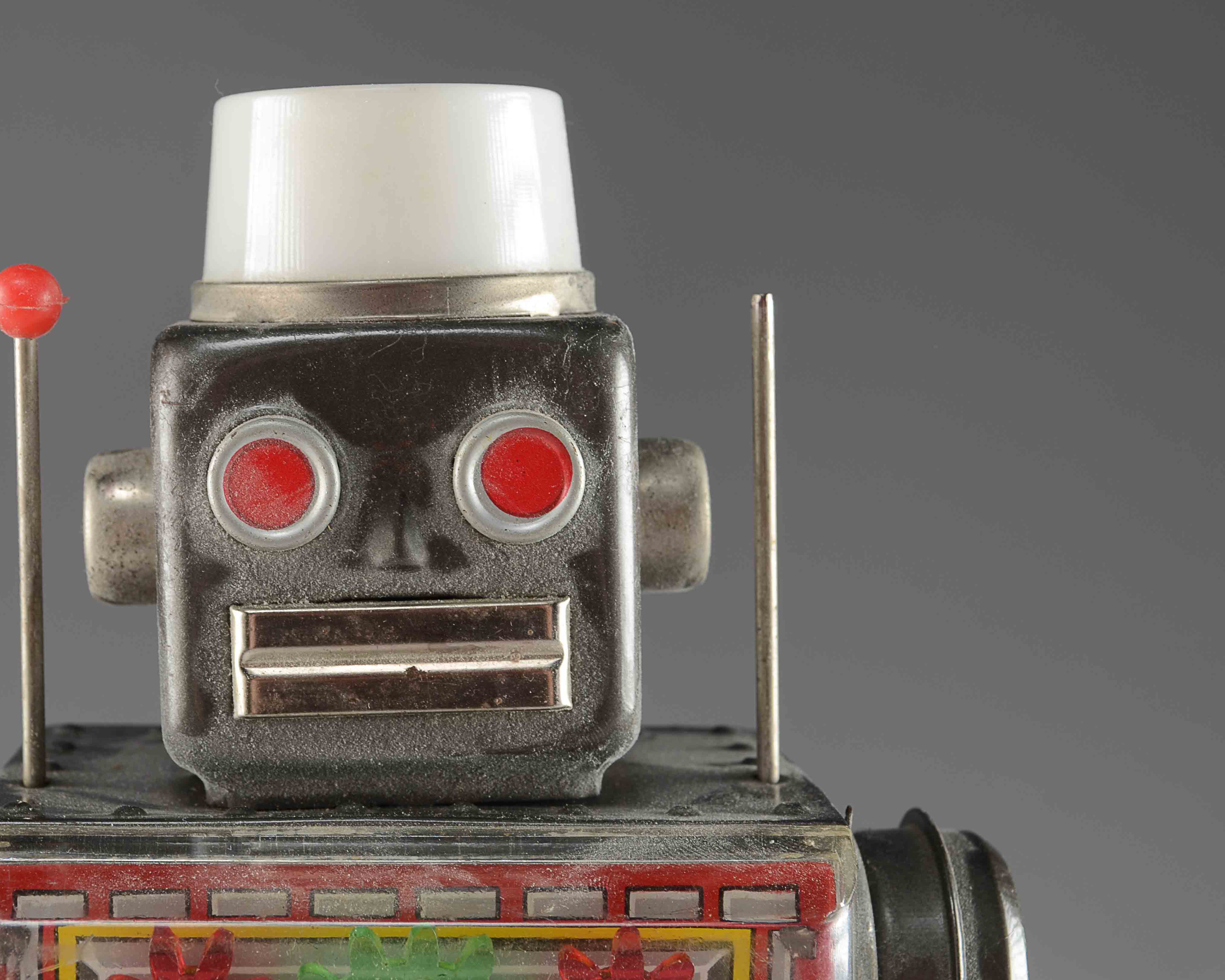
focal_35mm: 68
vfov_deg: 22.5
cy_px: 490
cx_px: 496
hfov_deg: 27.8
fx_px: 2465
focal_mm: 40
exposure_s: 1/80
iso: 100
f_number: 10
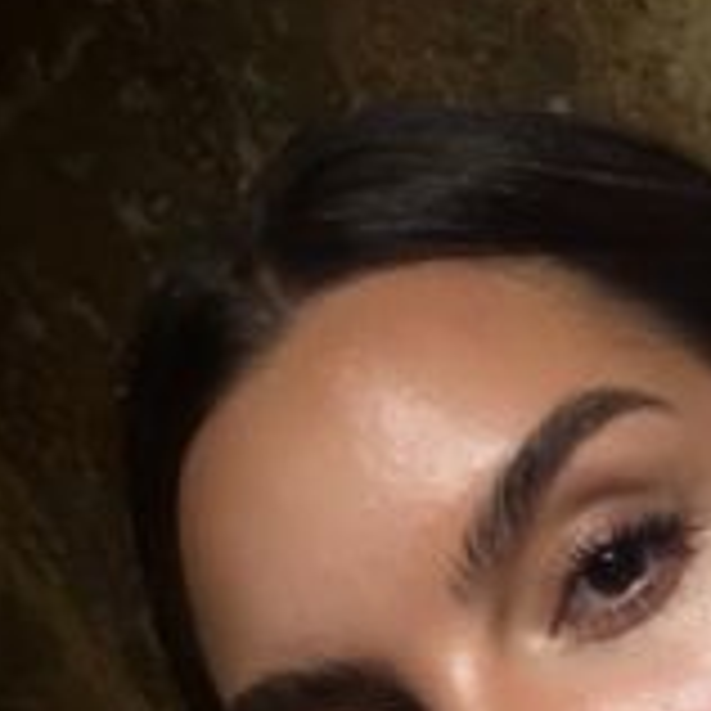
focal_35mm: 77
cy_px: 855
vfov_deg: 20.9
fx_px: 1789
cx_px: 688
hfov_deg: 21.8
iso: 320
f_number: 1.9
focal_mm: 2.69
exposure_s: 1/25
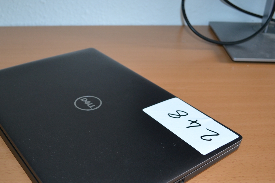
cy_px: 126
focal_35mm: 40
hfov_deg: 48.4
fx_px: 306
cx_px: 124
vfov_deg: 33.0
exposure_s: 1/60
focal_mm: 18
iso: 360
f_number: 3.5
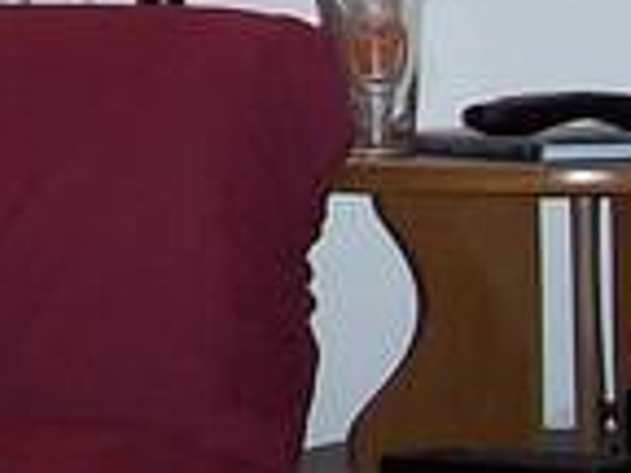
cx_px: -460
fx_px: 3008
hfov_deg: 11.2
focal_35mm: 165
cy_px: -311
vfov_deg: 8.7
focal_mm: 5.6
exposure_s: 1/60
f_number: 2.8
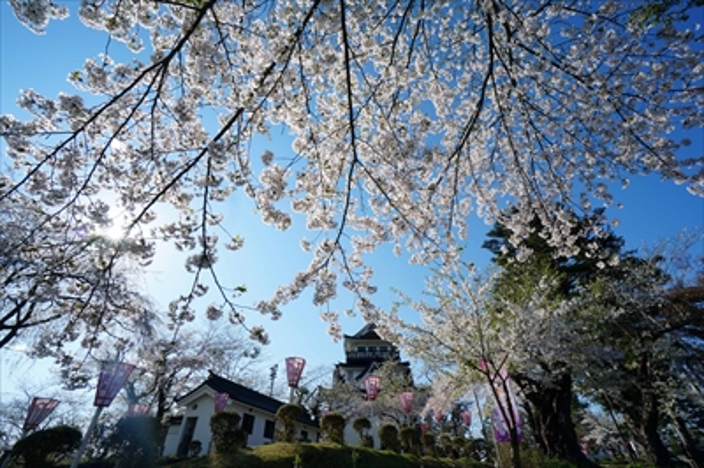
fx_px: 293
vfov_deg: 77.2
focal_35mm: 15
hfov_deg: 100.4
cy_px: 234
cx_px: 352
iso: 100
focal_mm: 10
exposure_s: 1/160
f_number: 11
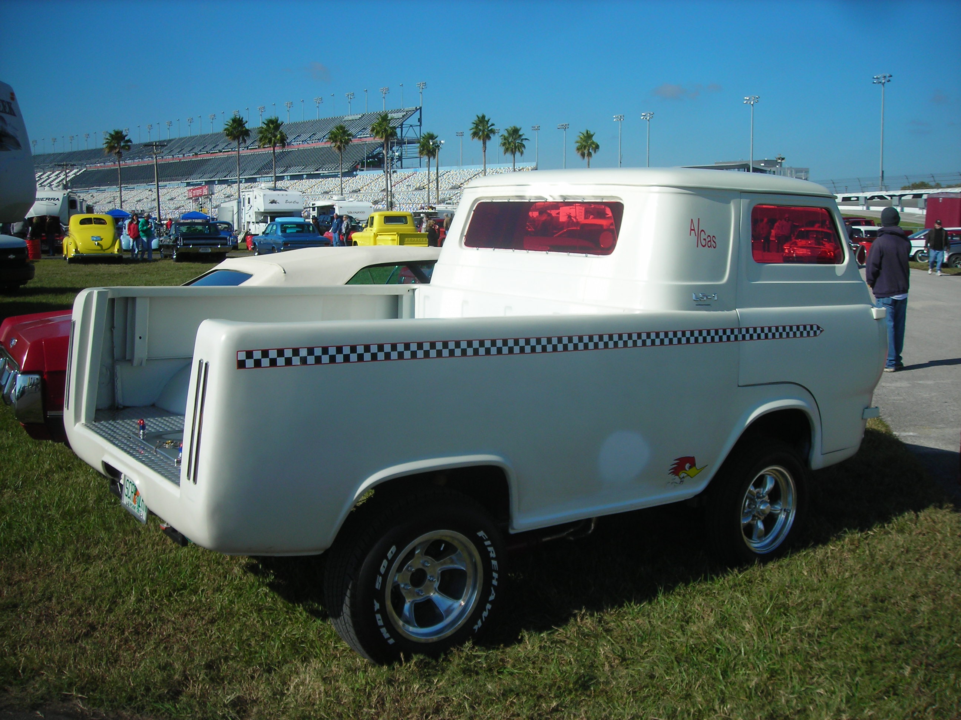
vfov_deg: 37.7
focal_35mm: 38
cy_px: 360
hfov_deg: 49.0
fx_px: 1055
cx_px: 480
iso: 50
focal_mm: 6.3
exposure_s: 1/295
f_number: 6.4
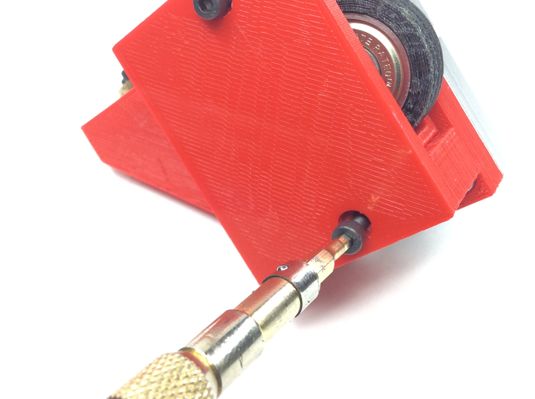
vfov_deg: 32.7
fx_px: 679
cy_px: 153
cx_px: 270
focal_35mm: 44
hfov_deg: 43.0
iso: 64
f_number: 2.4
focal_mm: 3.3
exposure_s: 1/120
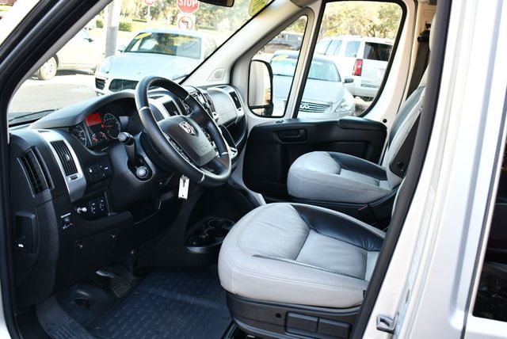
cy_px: 170
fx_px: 507
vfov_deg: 36.9
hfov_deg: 53.1
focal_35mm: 36
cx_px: 254
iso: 640
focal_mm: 18
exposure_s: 1/250
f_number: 3.5
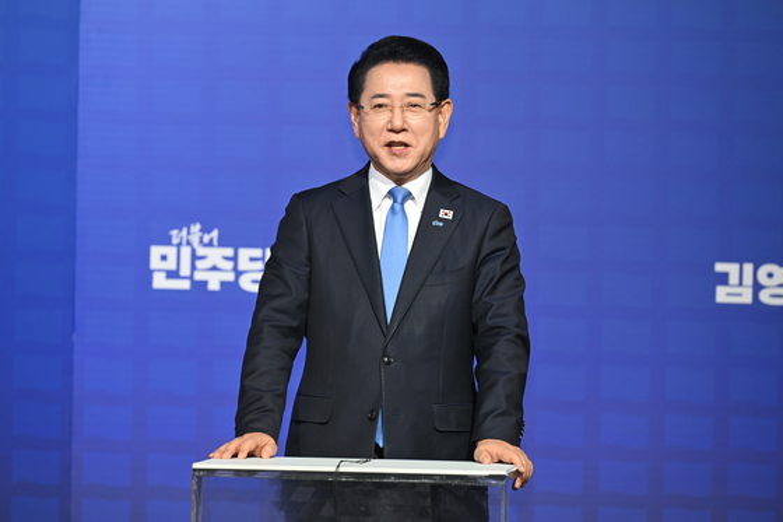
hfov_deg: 11.1
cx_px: 392
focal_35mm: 185
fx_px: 4022
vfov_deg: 7.4
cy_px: 261
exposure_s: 1/200
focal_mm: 185
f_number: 5
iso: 800
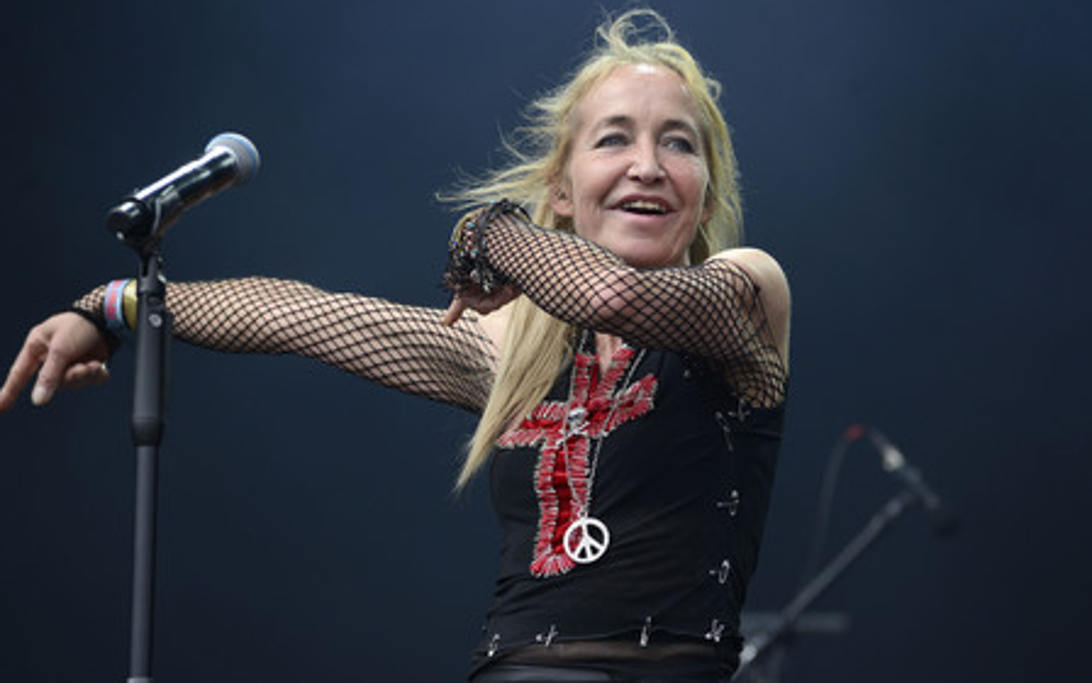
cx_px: 547
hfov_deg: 10.2
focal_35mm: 205
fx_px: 6101
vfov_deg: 6.4
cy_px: 332
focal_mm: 200
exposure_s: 1/800
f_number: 5
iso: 320
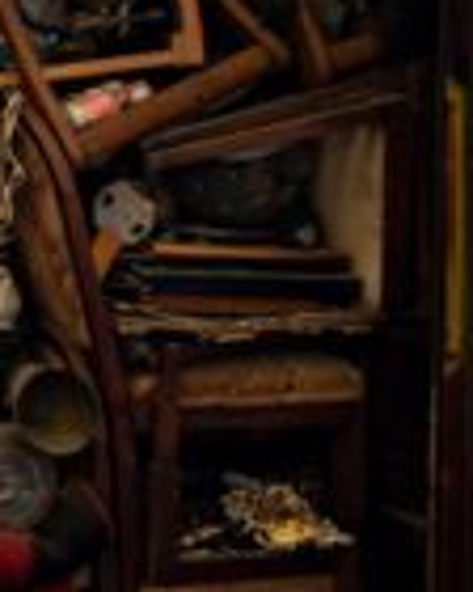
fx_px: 3150
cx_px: -743
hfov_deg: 7.8
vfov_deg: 10.7
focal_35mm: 180
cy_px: 150
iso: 200
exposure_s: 1/100
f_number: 4
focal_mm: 35
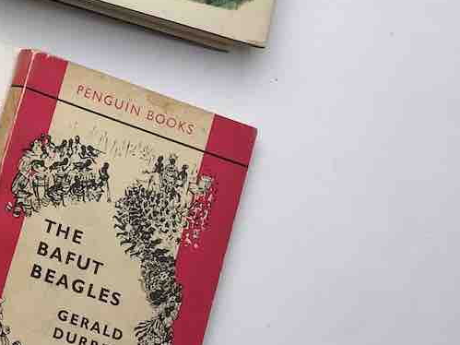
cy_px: 3
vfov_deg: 15.6
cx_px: -254
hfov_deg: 18.4
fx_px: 1236
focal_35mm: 93
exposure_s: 1/364
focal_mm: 4.15
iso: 25
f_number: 2.2
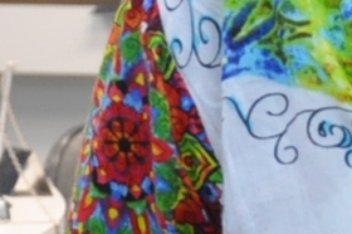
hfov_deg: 5.4
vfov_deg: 3.7
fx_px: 3584
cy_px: -69
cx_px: 906
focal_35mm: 367
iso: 2000
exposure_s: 1/125
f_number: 5.6
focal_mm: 32
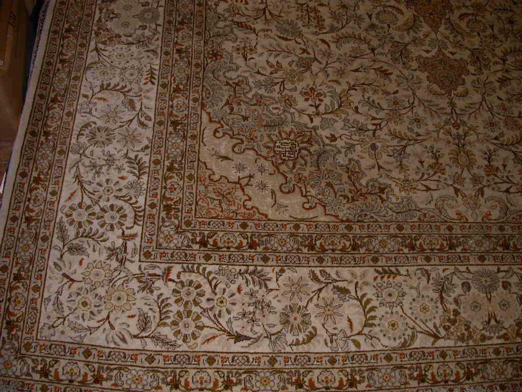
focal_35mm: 38
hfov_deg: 49.0
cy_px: 196
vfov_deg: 37.7
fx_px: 573
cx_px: 261
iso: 100
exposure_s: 1/60
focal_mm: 7.85
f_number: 2.6
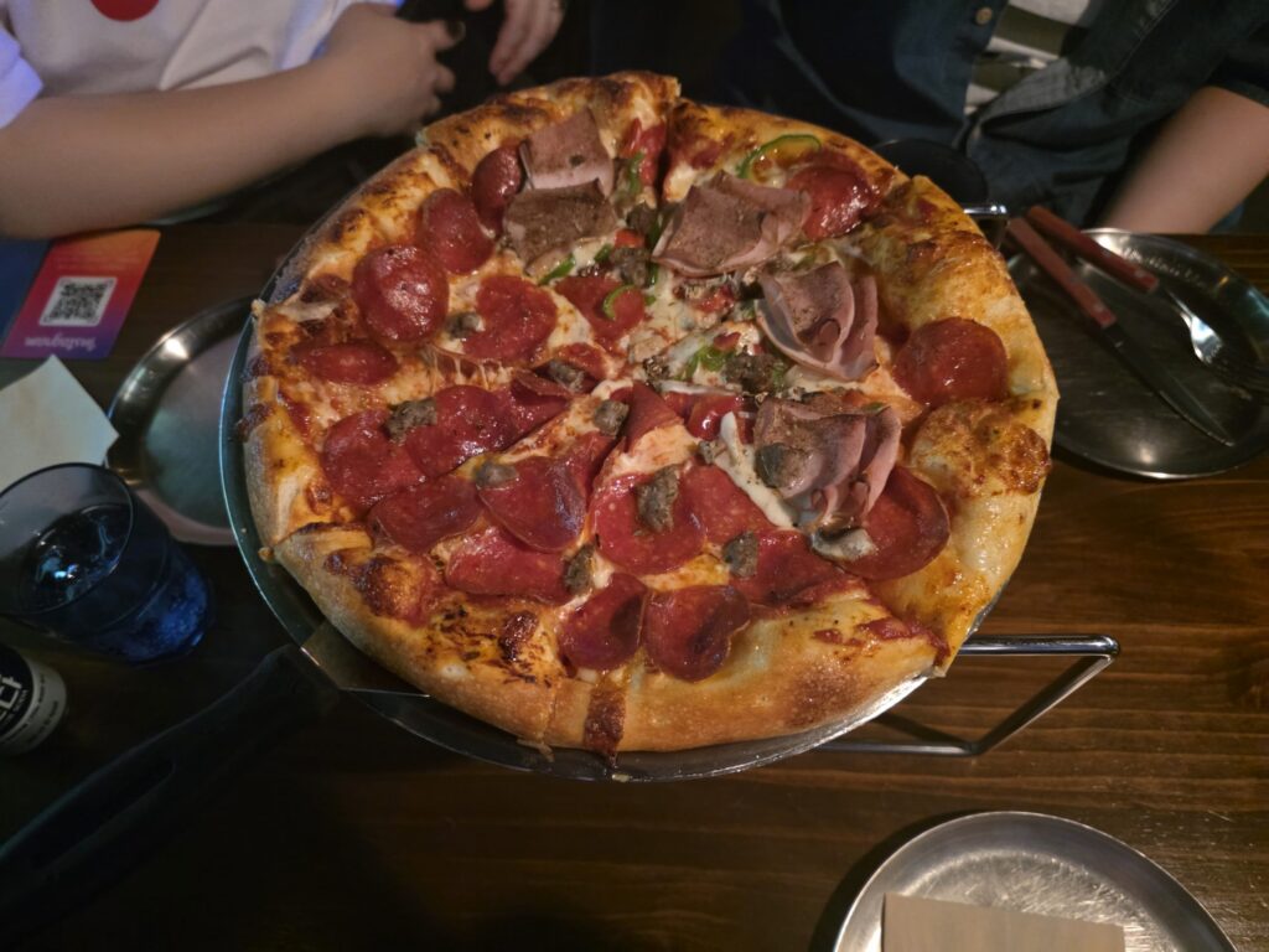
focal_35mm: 23
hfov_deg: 73.9
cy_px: 476
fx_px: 843
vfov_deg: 58.9
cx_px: 634
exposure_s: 1/60
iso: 1600
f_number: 1.7
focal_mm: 6.3
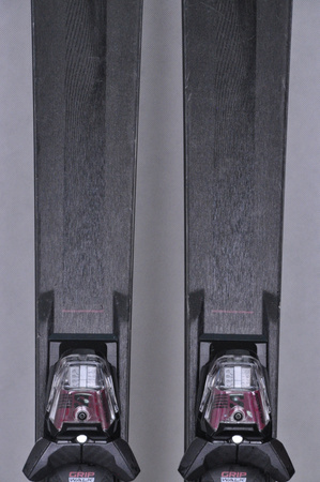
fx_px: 2105
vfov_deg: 13.1
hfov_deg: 8.7
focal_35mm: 158
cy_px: 241
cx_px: 160
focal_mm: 105
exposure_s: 1/125
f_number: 9.5
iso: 3200
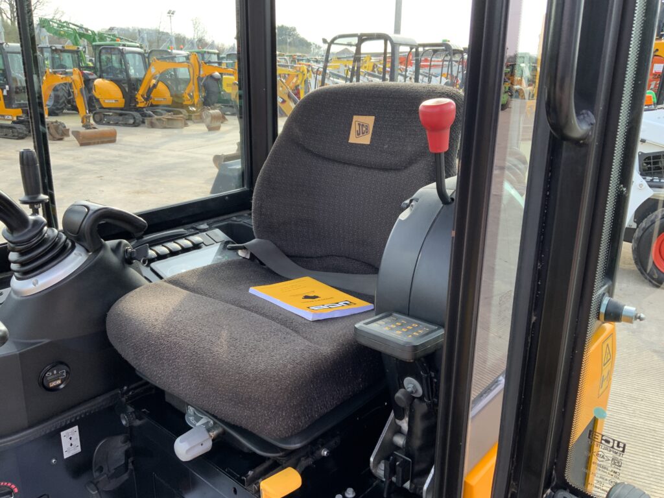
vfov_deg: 48.2
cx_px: 332
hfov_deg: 61.7
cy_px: 249
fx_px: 556
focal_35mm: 29
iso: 20
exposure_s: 1/122
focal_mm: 3
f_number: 1.8
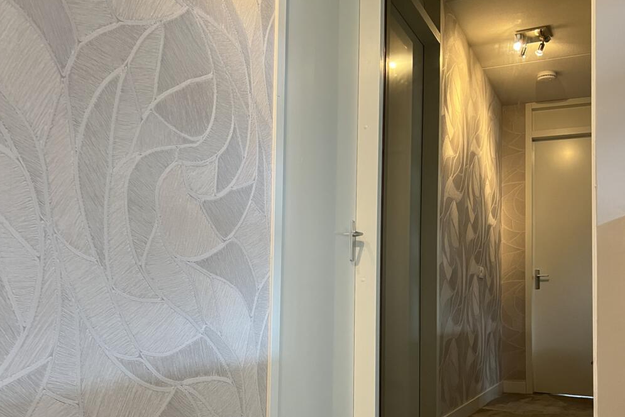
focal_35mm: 37
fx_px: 642
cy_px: 260
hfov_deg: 51.9
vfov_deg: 35.8
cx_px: 315
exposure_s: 1/50
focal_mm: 5.7
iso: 400
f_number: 1.5
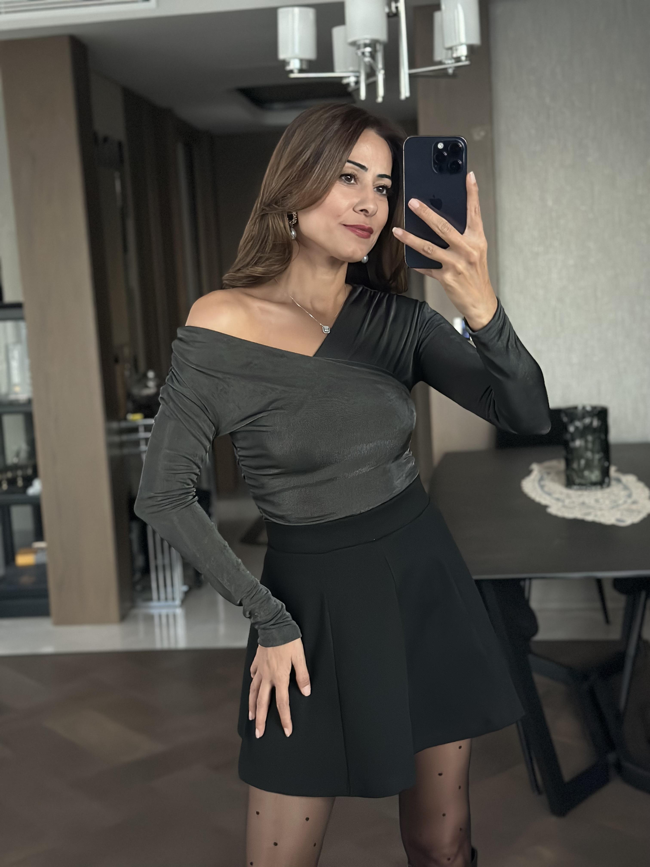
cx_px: 325
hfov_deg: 30.3
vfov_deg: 39.7
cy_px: 434
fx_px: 1202
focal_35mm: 48
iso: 800
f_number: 1.78
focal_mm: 6.86
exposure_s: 1/30
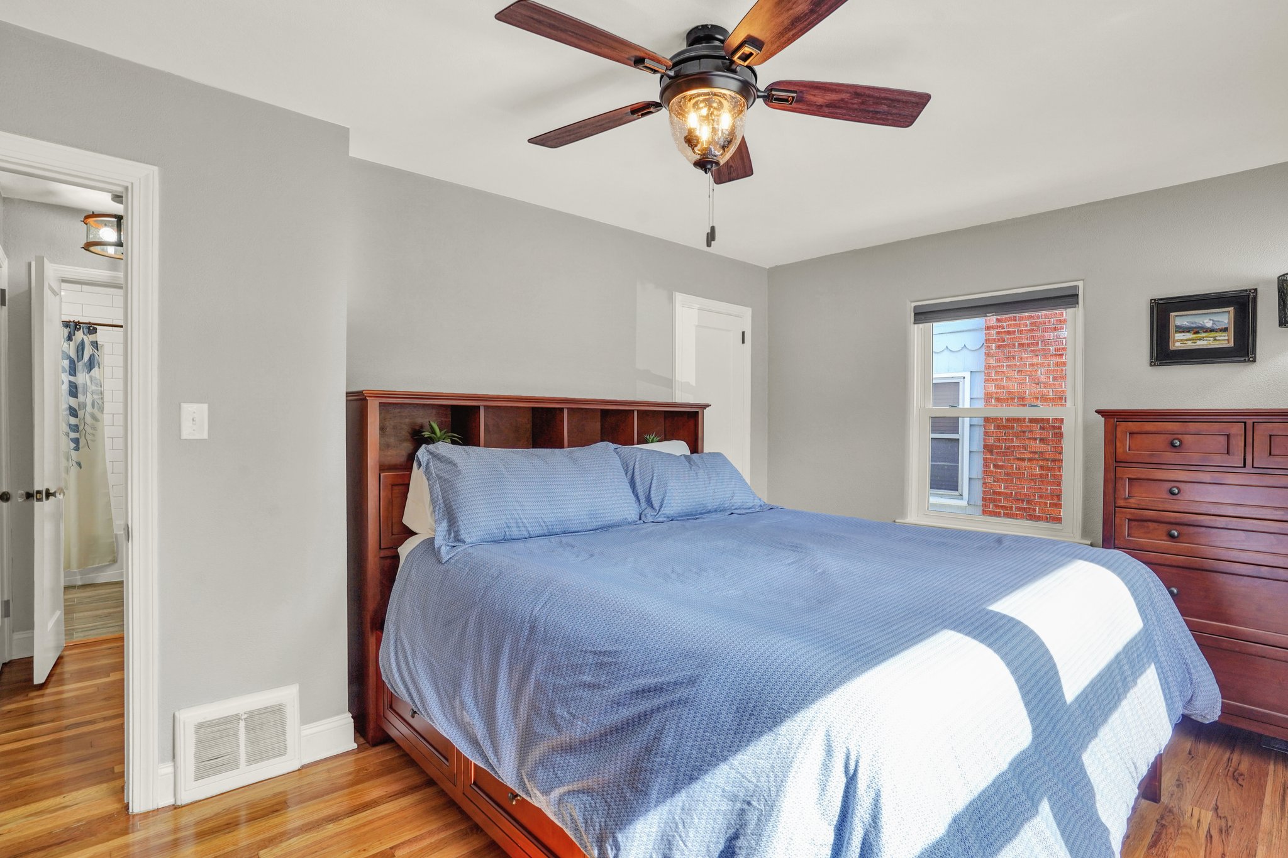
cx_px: 644
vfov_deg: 70.4
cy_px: 429
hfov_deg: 93.3
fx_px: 608
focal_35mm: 17
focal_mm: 17
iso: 400
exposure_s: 1/40
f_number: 8
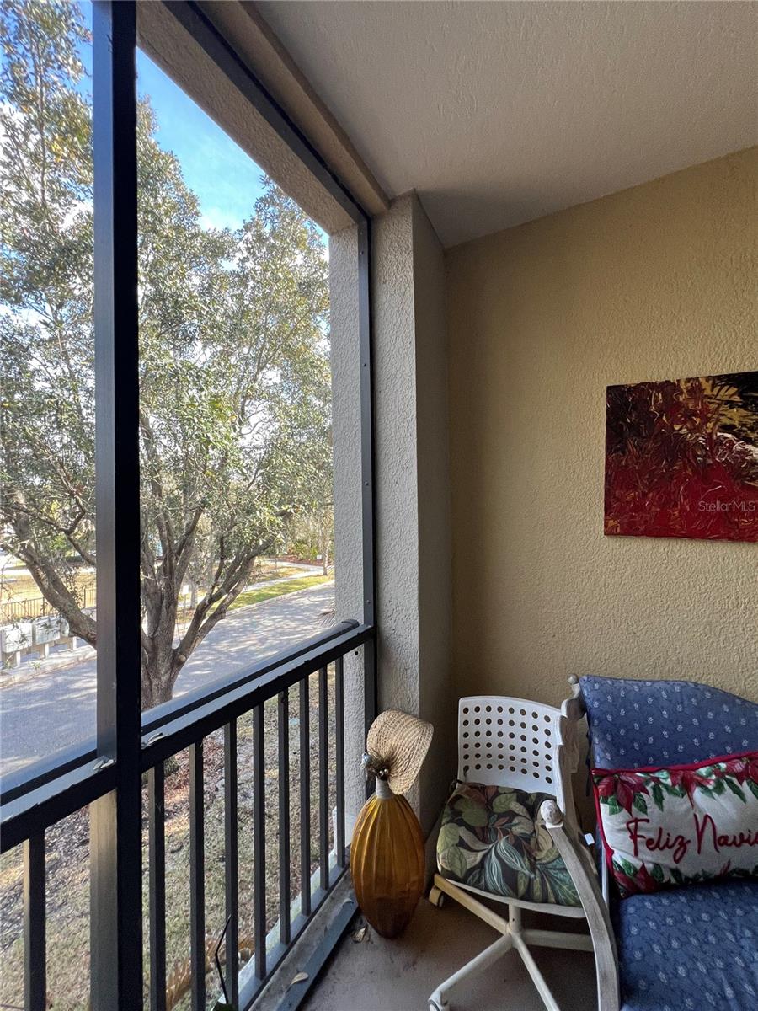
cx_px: 379
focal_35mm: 13
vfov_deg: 106.2
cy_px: 506
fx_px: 380
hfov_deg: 89.9
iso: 64
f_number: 1.8
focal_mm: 1.57
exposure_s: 1/99
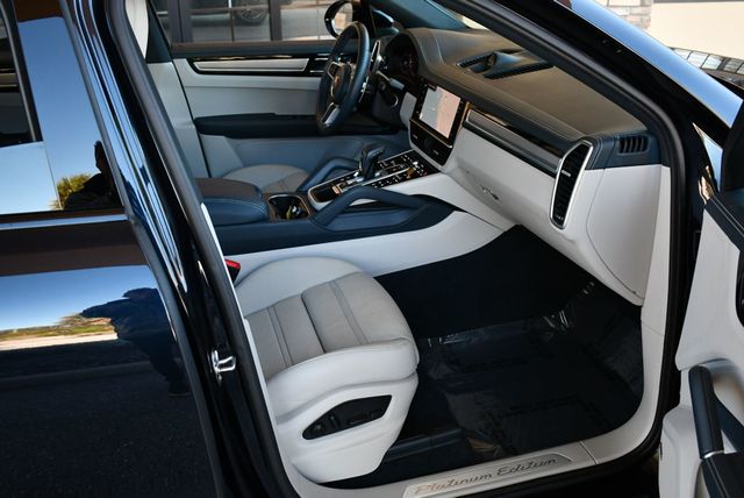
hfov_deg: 53.1
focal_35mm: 36
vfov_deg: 36.9
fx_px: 745
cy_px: 249
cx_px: 372
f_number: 3.5
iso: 500
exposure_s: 1/250
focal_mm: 18
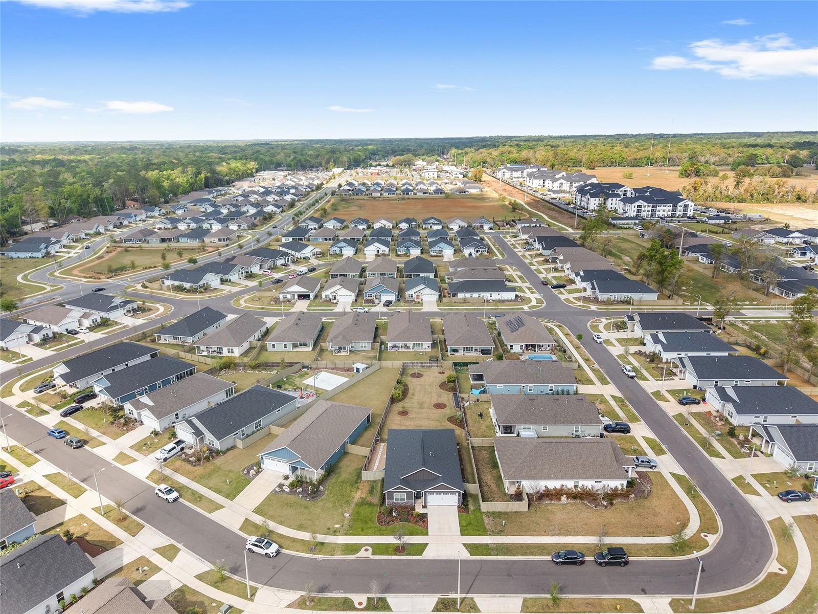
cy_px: 307
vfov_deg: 56.8
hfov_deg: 71.6
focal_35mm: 24
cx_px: 409
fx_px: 567
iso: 140
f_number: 1.8
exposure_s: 1/2500
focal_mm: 8.67
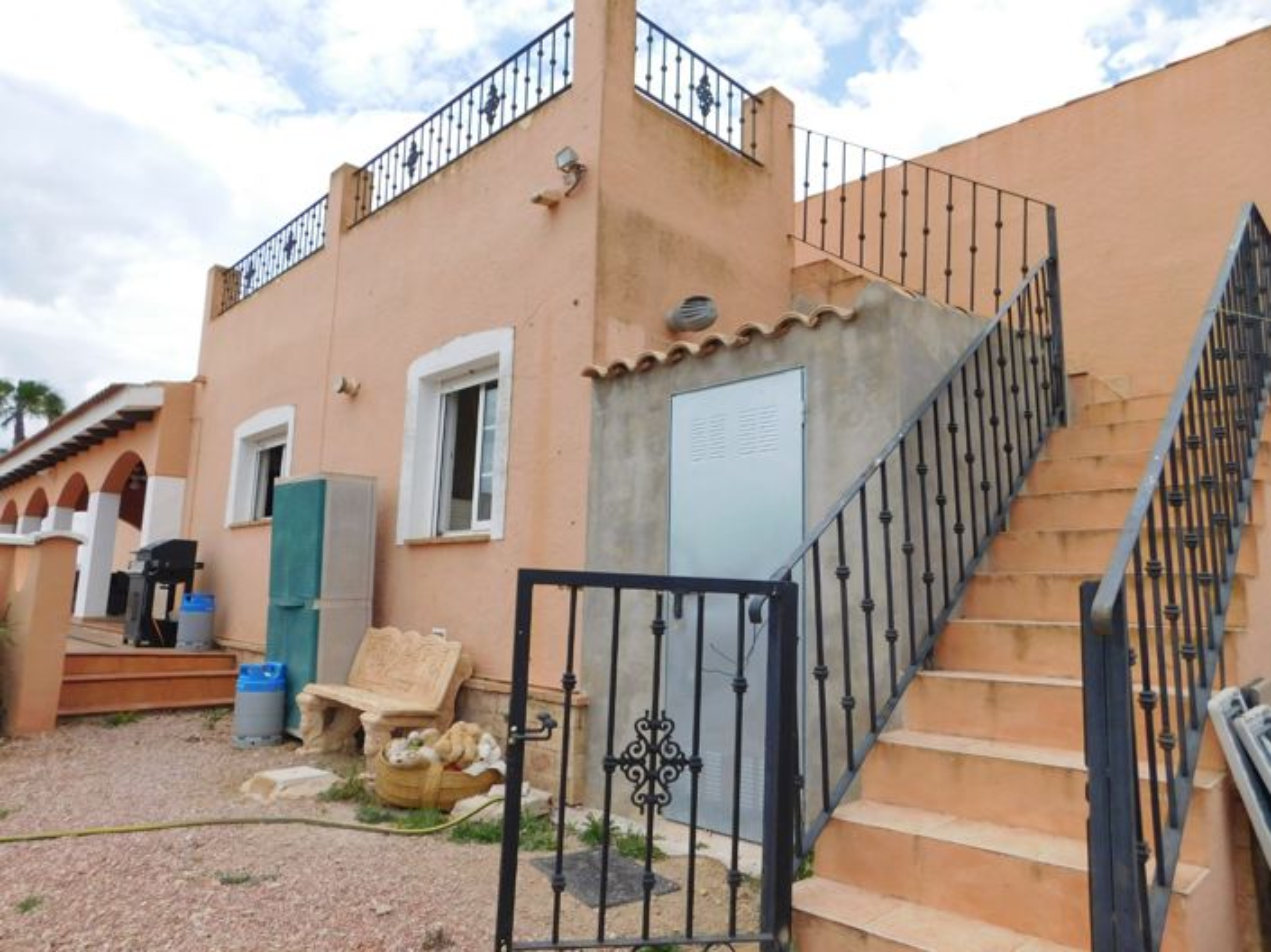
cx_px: 636
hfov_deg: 74.0
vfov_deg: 58.8
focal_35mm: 23
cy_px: 476
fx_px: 844
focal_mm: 4
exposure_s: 1/500
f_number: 6
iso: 125
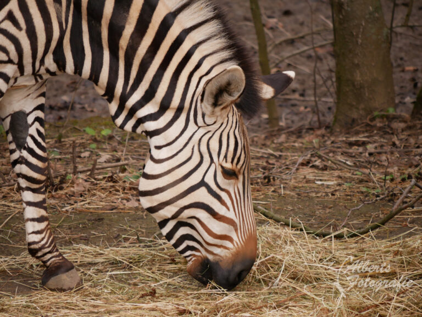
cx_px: 211
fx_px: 6441
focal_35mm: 528
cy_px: 158
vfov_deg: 2.8
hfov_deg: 3.8
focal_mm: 264
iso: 800
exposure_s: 1/320
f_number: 5.4
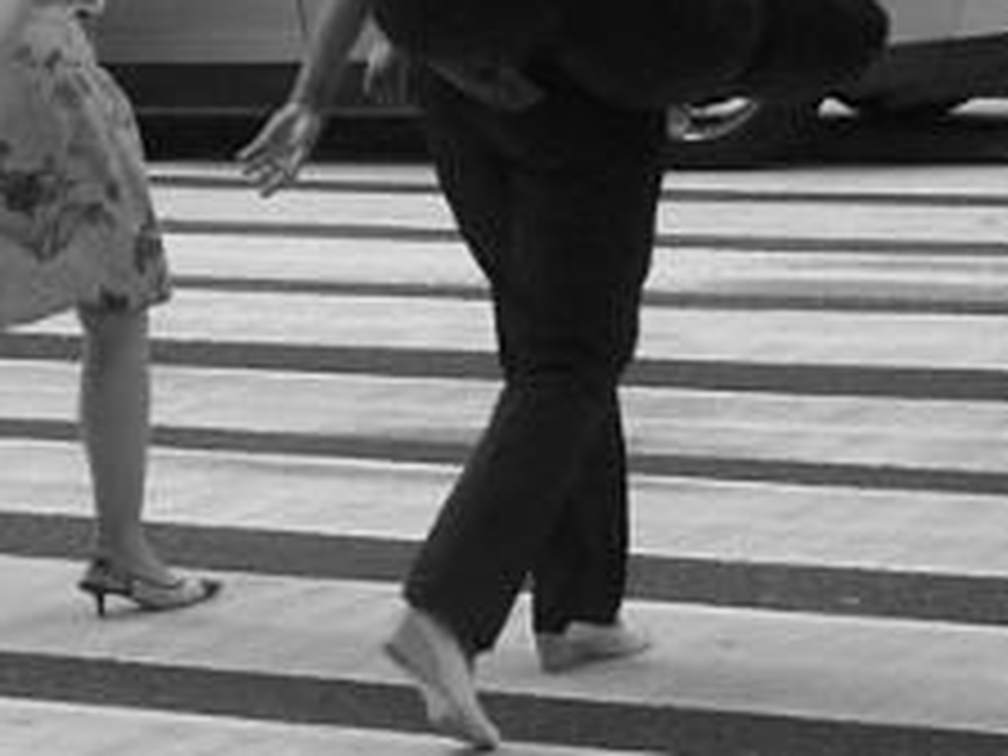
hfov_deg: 11.6
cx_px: -4
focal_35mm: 169
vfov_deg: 8.7
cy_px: -220
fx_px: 4921
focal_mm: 6.2
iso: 64
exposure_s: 1/229
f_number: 2.8
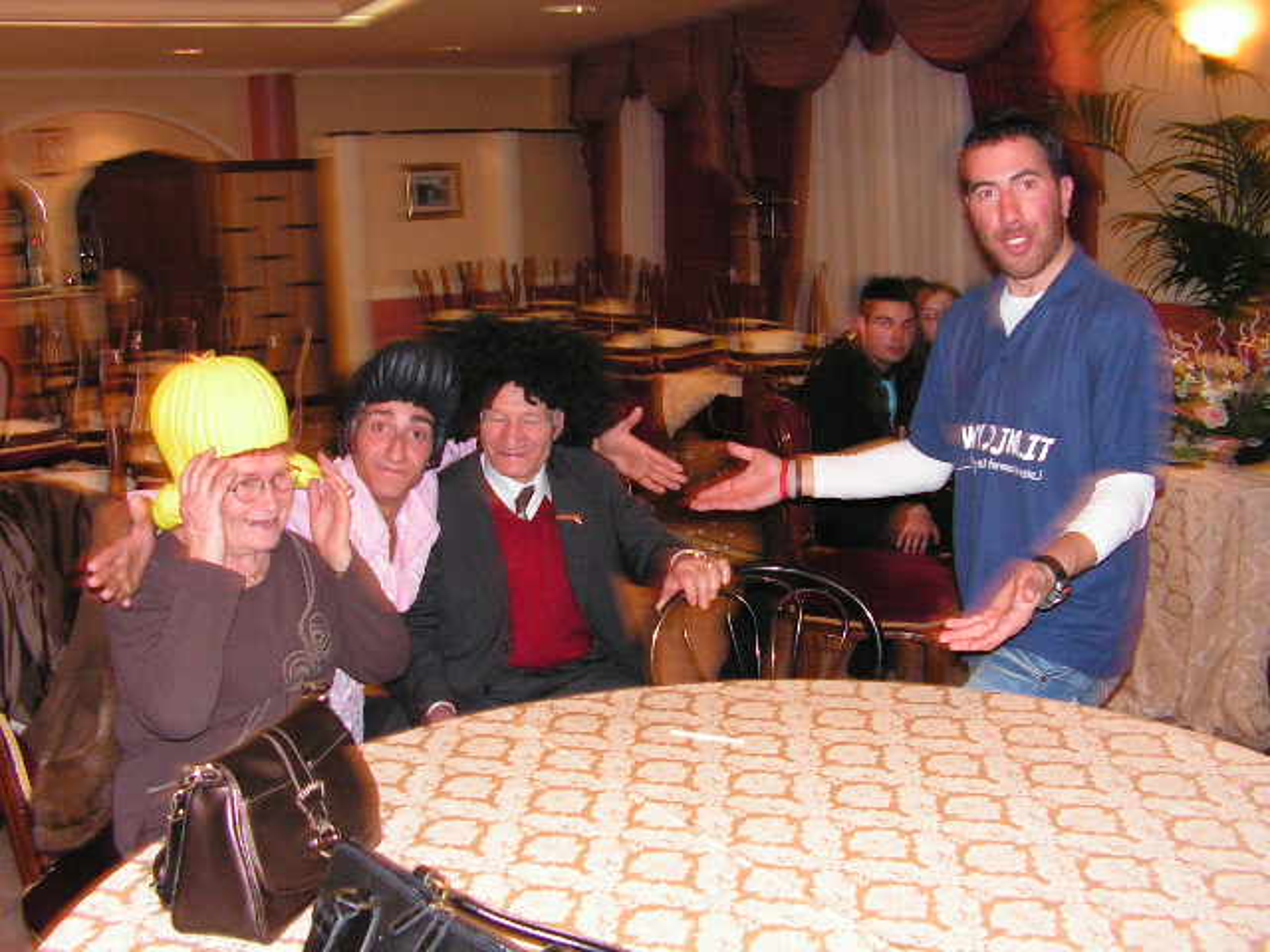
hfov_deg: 51.4
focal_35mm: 36
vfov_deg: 39.7
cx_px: 635
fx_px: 1321
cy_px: 476
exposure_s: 1/40
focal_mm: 6
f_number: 3.2
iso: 200
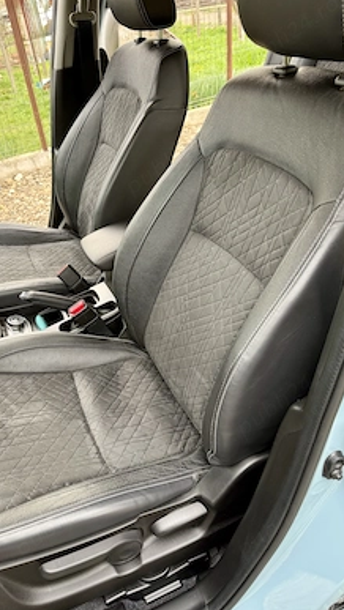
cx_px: 122
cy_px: 303
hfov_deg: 42.5
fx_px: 437
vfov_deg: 69.8
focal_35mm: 27
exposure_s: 1/154
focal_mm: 6.76
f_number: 1.78
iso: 80
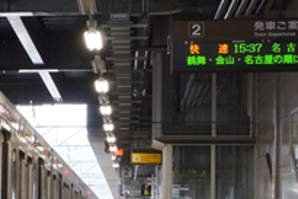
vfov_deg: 8.3
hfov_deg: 11.9
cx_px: -158
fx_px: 1367
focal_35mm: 165
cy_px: 219
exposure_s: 1/40
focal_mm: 22
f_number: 7.1
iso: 400
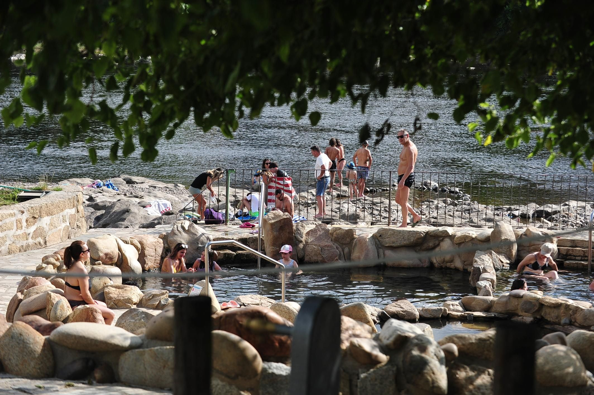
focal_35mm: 90
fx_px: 1484
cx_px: 297
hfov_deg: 22.6
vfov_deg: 15.2
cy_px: 198
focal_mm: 90
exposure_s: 1/1000
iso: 400
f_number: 5.6
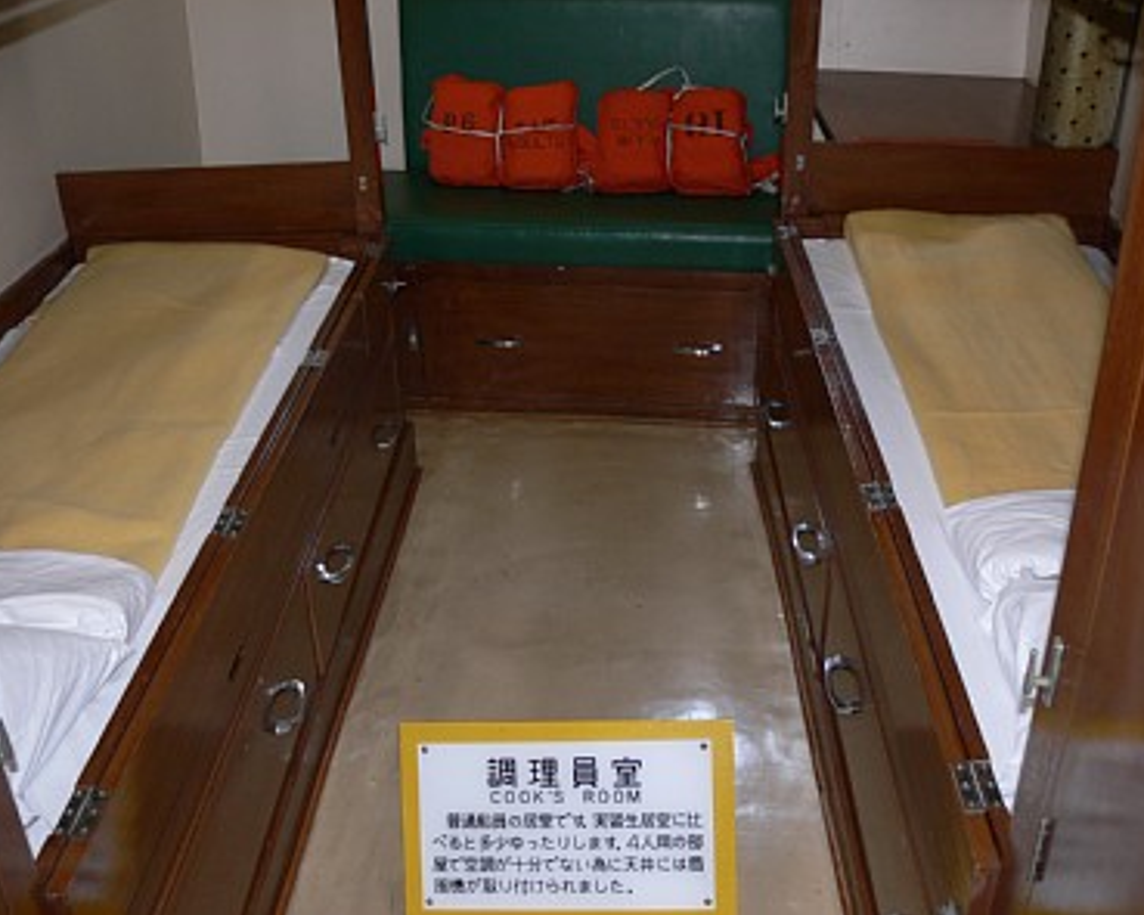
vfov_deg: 40.1
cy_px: 453
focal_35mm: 37
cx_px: 598
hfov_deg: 49.1
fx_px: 1252
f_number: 2.8
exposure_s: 1/20
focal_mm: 7.4
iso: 100
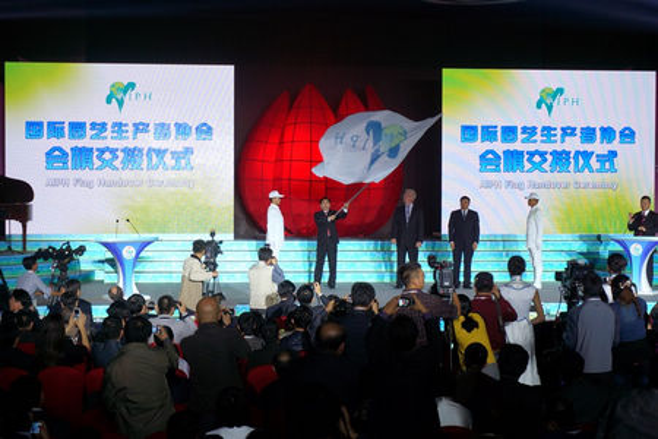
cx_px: 329
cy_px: 220
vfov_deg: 18.2
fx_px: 1371
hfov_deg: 27.0
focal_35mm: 75
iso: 160
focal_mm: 50
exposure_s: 1/80
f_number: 5.6
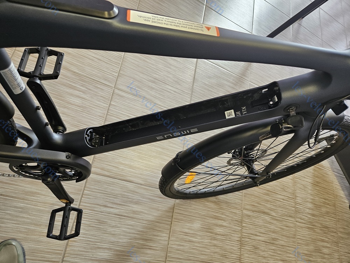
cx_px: 175
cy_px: 132
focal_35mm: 23
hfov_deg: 73.9
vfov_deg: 58.9
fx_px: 233
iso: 250
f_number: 1.8
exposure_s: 1/100
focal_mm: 5.4
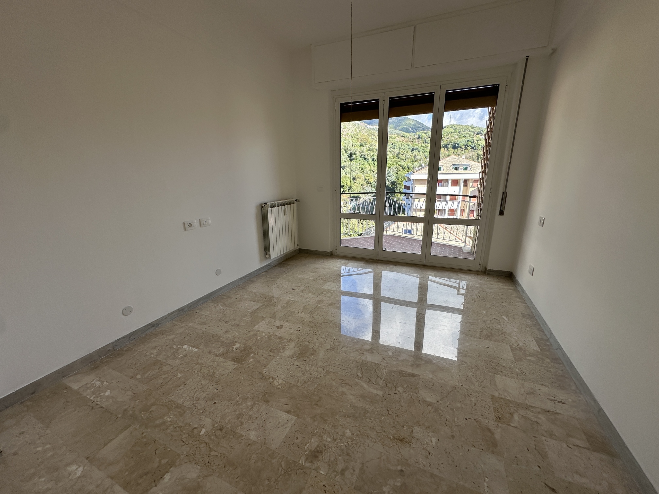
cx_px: 330
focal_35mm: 14
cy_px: 247
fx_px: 267
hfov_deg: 102.1
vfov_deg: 85.7
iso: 40
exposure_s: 1/374
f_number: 2.2
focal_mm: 2.22
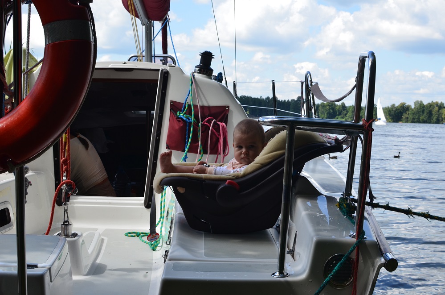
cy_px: 148
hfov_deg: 37.9
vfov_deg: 25.6
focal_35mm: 52
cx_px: 222
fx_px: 647
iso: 360
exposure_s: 1/250
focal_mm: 35
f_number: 10
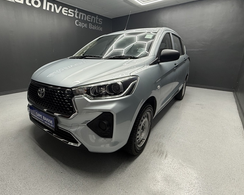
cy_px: 89
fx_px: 137
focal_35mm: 19
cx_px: 93
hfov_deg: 81.9
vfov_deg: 70.7
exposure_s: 1/100
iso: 160
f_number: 2.2
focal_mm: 2.22
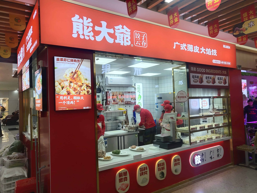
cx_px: 128
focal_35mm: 30
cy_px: 96
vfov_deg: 46.8
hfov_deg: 60.0
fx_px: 223
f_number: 1.8
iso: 92
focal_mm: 4.35
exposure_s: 1/100
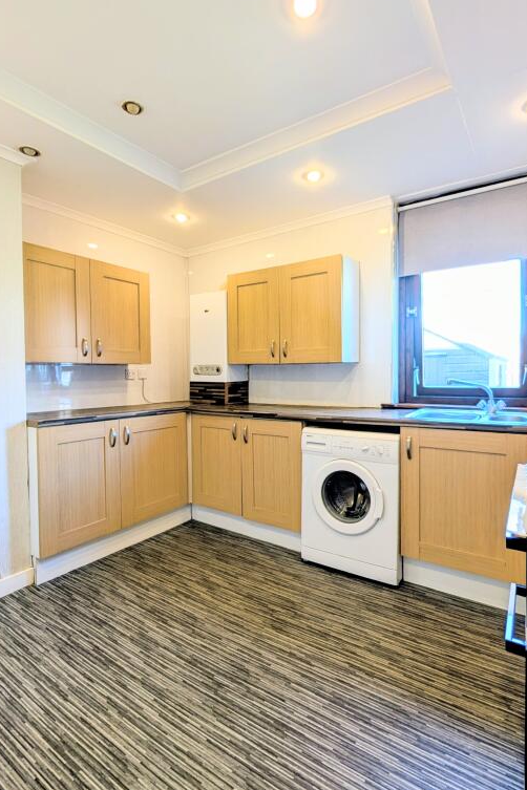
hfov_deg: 70.4
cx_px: 274
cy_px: 388
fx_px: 373
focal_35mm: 17
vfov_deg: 93.3
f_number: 1.7
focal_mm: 2.02
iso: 103
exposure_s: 1/100
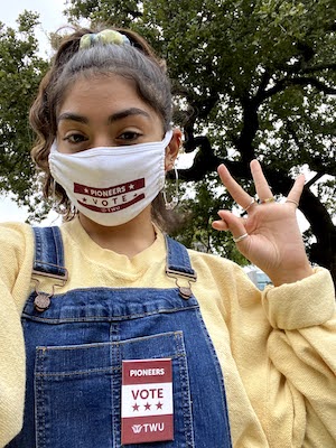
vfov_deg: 60.0
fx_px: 388
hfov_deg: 46.8
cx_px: 168
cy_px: 224
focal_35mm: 30
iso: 25
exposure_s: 1/466
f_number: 2.2
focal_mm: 2.71
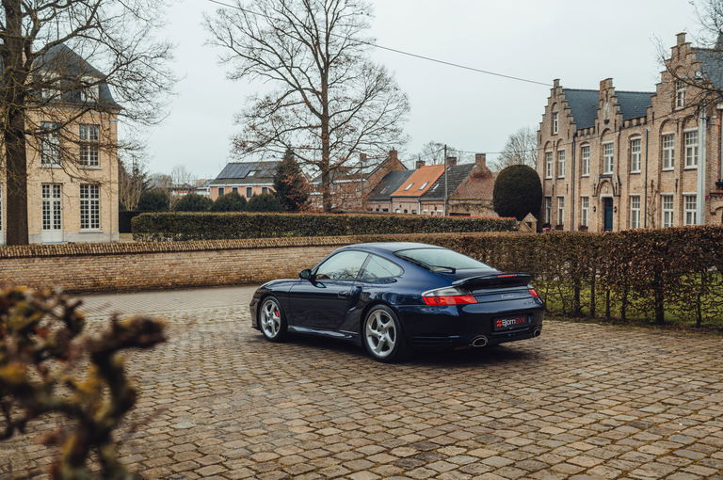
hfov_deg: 54.5
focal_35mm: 35
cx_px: 362
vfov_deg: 37.8
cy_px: 240
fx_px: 702
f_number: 5.6
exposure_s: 1/80
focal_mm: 35
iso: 400
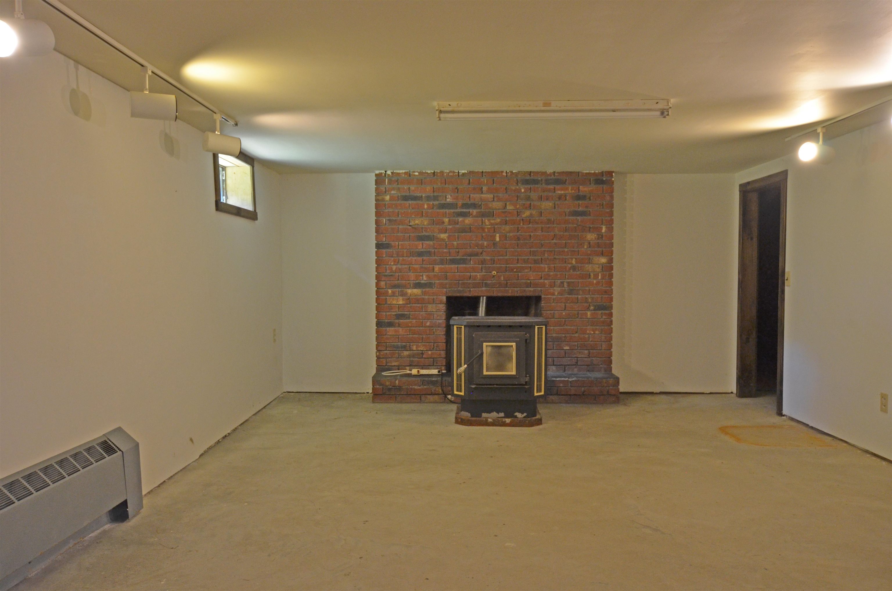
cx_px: 446
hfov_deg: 62.0
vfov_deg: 43.4
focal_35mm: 30
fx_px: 742
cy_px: 296
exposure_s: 1/15
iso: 800
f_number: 8
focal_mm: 20
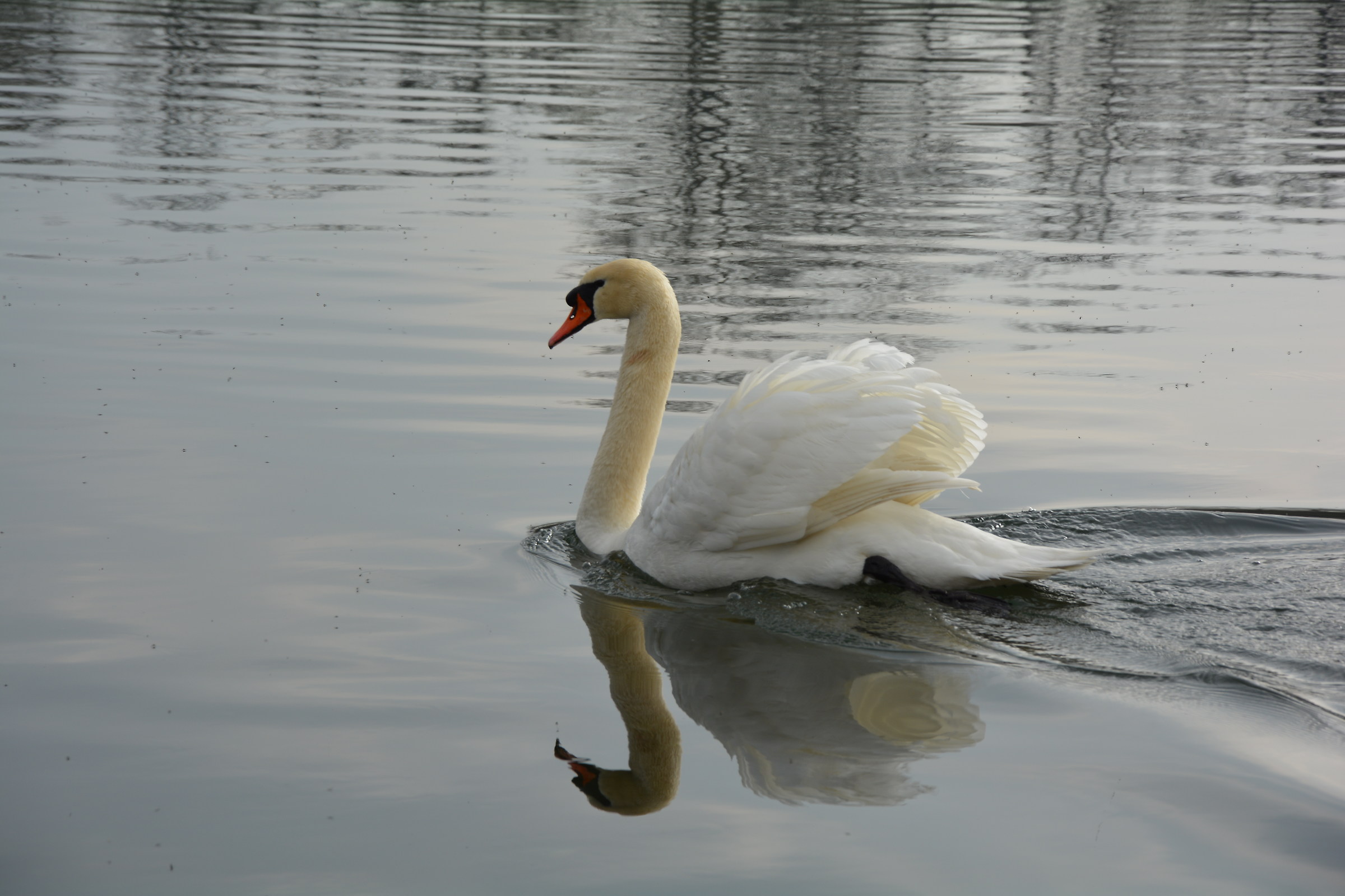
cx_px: 672
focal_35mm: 158
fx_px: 5884
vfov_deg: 8.7
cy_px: 448
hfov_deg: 13.0
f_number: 8
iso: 100
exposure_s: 1/250
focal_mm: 105
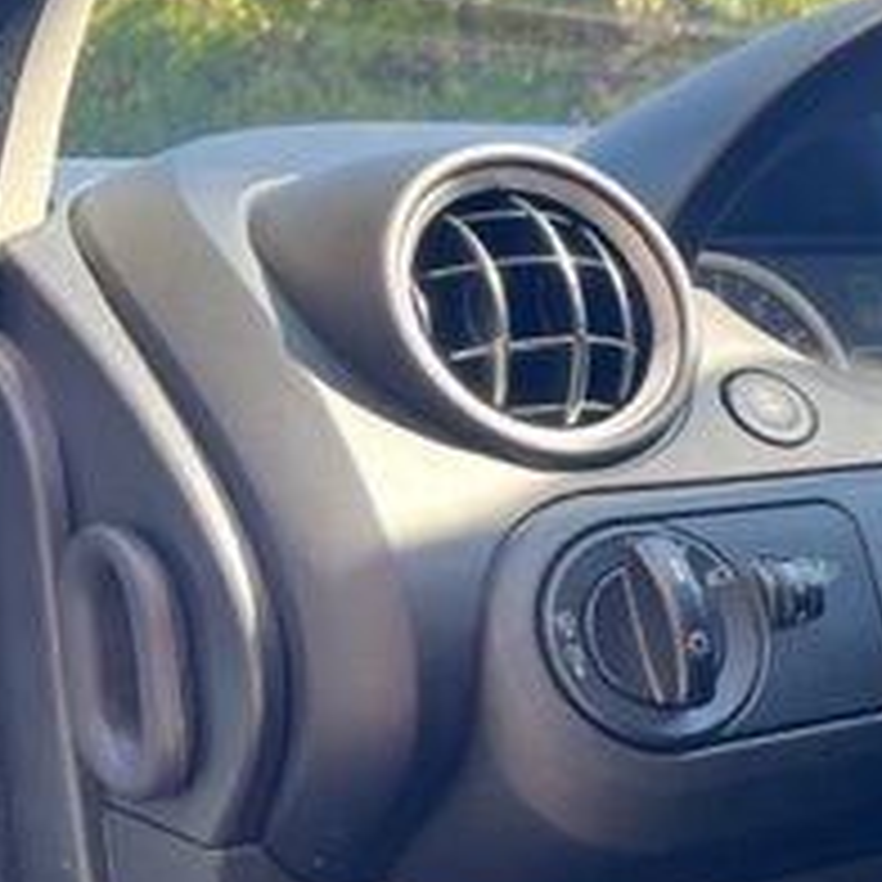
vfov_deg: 22.9
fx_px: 2162
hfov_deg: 19.3
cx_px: 1431
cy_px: 652
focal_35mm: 75
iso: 40
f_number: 1.5
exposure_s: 1/191
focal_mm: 5.7
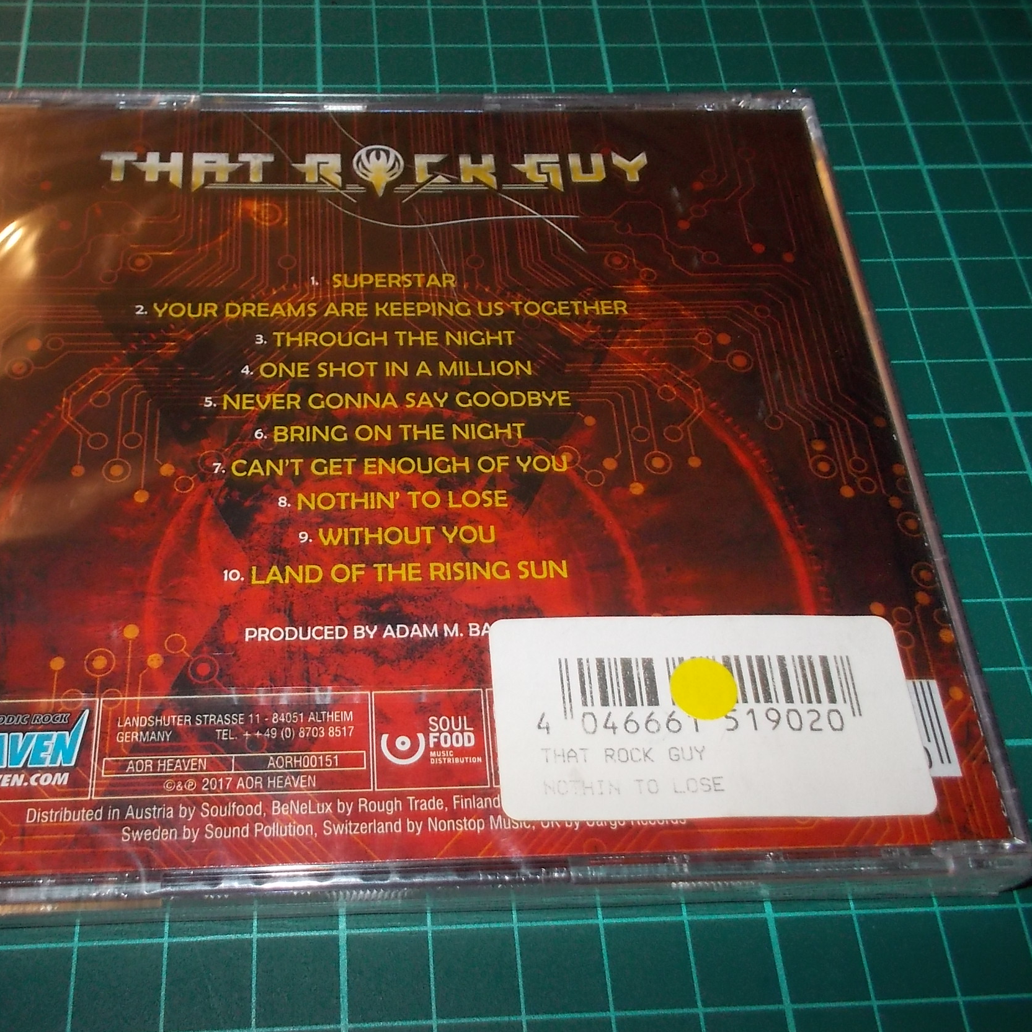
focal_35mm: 35
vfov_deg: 47.2
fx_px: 1181
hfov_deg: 46.9
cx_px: 406
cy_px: 514
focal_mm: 4.1
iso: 200
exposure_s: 1/30
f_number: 3.3
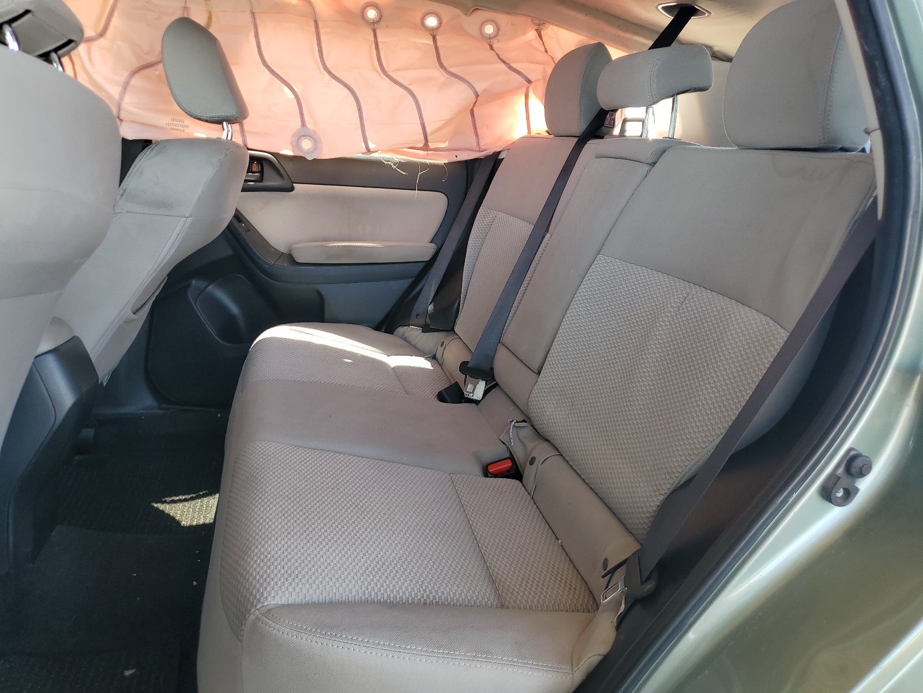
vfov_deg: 53.1
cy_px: 346
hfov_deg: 67.3
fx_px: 693
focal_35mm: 26
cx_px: 462
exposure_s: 1/120
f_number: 1.5
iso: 50
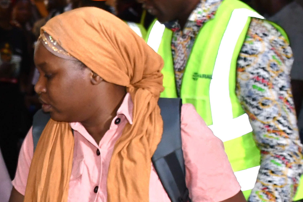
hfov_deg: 16.2
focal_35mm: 122
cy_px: 119
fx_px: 1027
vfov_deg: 11.2
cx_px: -52
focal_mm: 22
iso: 900
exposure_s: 1/60.2
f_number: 3.5
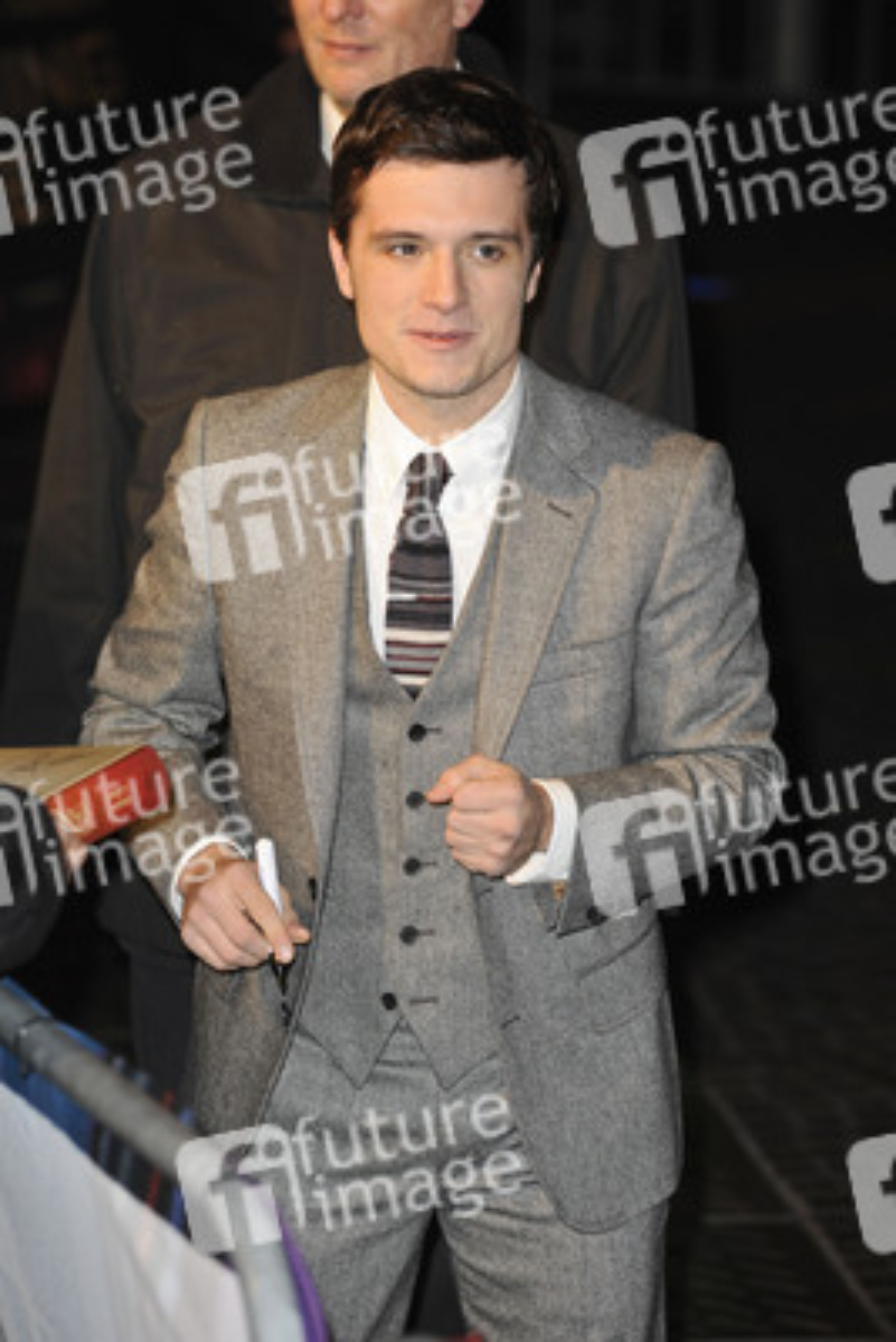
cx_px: 448
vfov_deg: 13.2
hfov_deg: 8.9
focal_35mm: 155
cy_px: 671
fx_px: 5781
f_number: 6.3
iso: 800
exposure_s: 1/80
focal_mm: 155
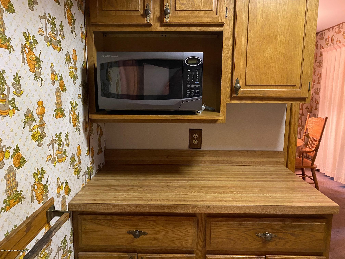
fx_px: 259
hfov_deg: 67.3
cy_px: 130
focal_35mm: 26
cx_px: 172
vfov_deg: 53.1
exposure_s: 1/30
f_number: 1.8
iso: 640
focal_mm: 4.25
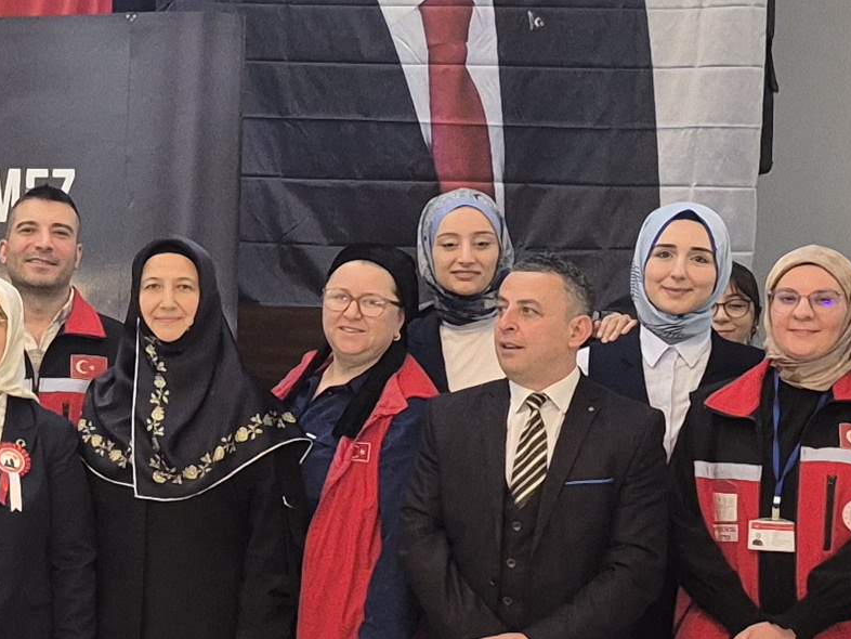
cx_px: -143
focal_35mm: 117
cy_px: 428
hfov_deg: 16.2
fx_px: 2877
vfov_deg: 12.7
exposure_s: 1/120
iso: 250
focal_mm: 5.4
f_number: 1.8
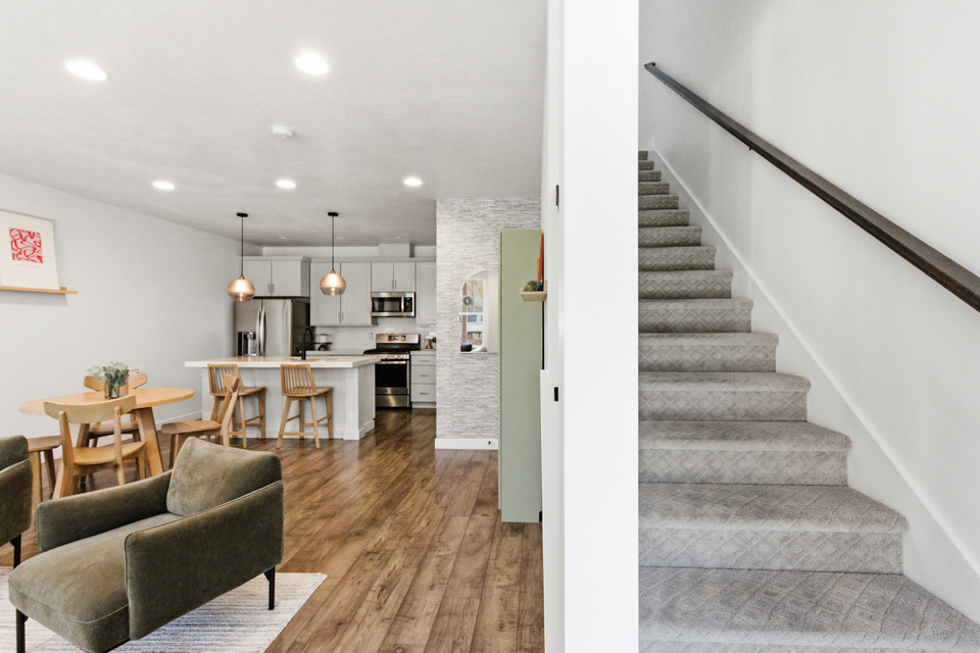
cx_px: 518
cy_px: 328
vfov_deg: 71.9
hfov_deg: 94.8
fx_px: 450
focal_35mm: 17
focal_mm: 15.5
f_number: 9
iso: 14400
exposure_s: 1/1000
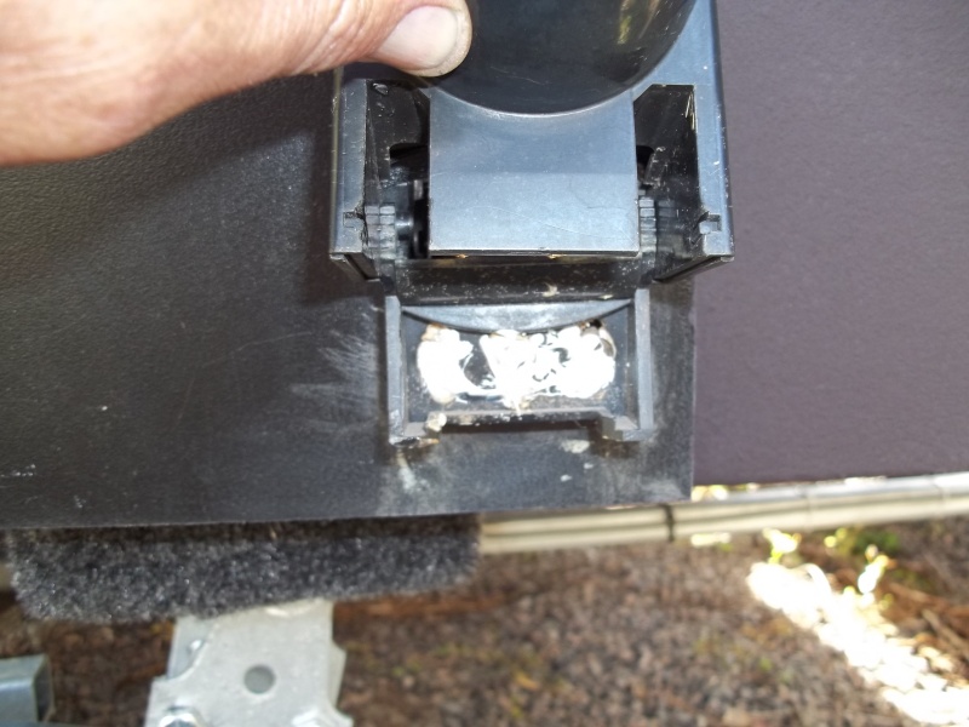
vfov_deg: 44.2
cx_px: 484
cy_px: 364
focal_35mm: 32
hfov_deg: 56.8
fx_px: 896
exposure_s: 1/30
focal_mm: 5.7
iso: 64
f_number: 2.9
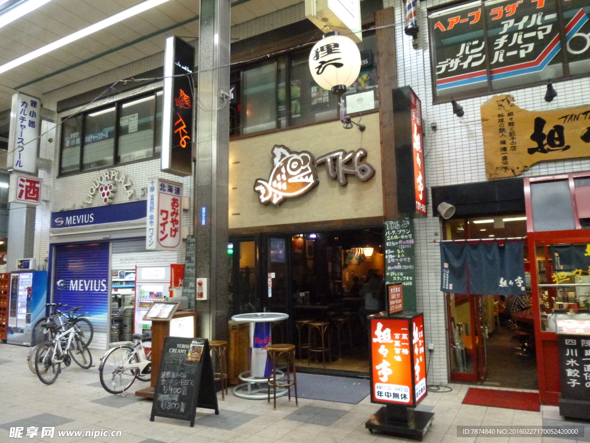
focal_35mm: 25
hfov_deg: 69.4
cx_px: 295
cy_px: 222
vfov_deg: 54.9
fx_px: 426
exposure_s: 1/40
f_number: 3.1
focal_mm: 4.5
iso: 800
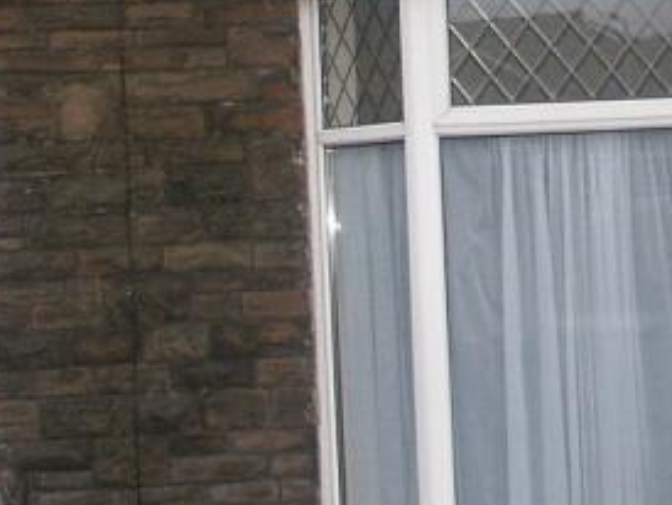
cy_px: -140
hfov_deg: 17.4
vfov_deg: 12.8
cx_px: 557
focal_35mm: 112
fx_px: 2176
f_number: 2.8
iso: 200
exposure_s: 1/180
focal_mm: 7.91
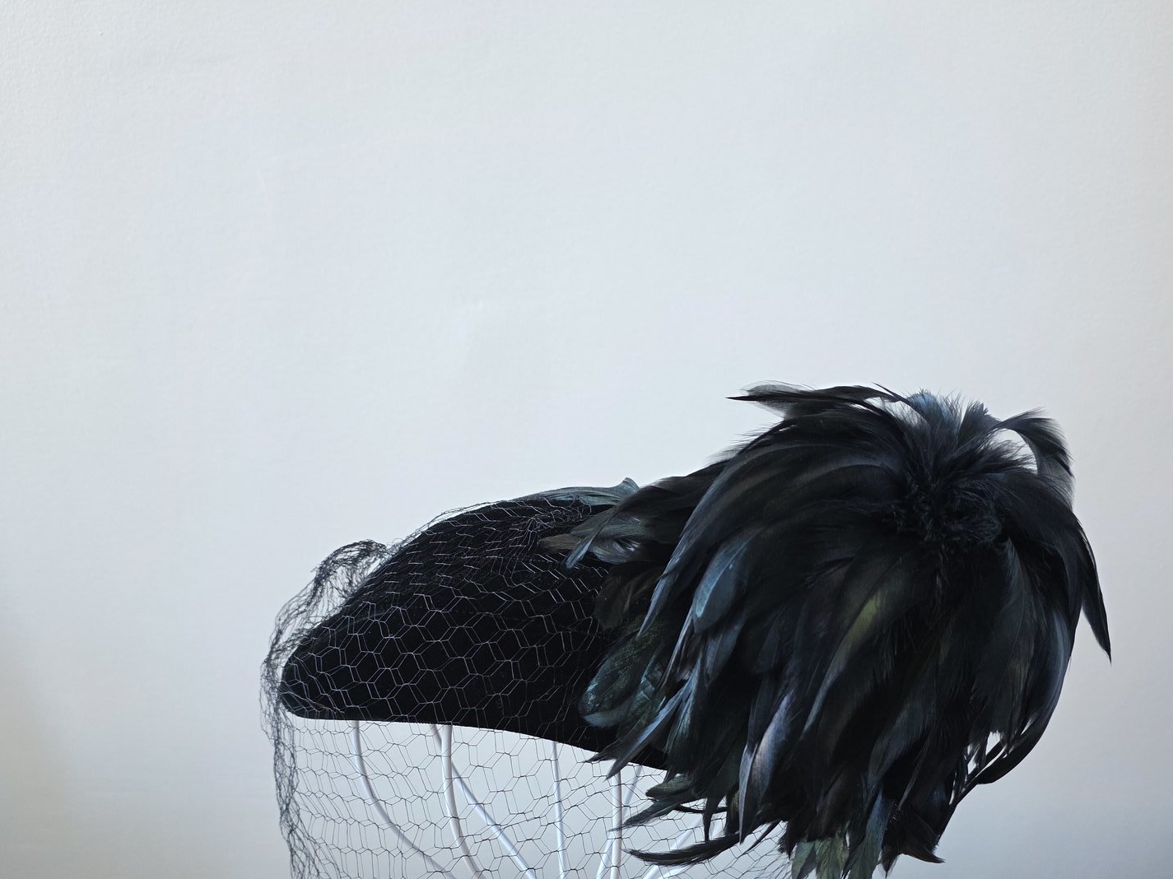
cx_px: 584
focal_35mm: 31
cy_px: 664
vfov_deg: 43.9
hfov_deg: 58.4
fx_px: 1050
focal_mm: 6.3
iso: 320
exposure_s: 1/120
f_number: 1.7
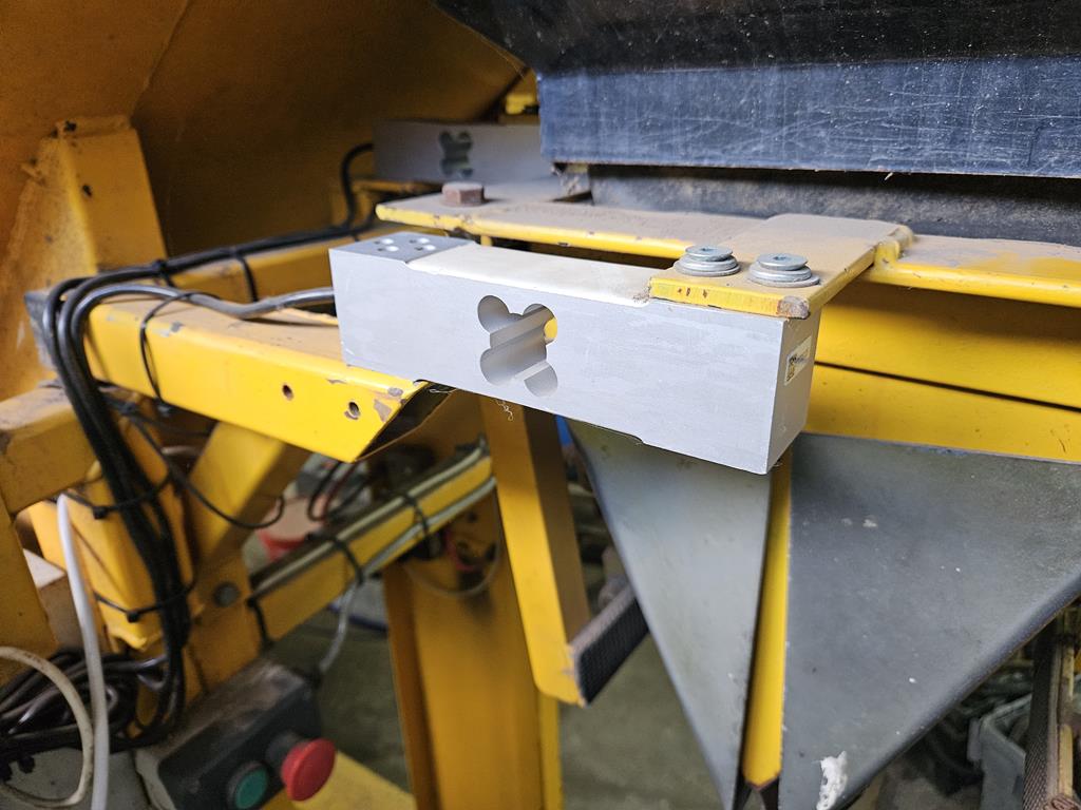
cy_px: 405
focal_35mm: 23
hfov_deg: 73.9
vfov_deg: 58.9
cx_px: 540
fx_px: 718
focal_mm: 5.4
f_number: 1.8
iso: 500
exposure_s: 1/100
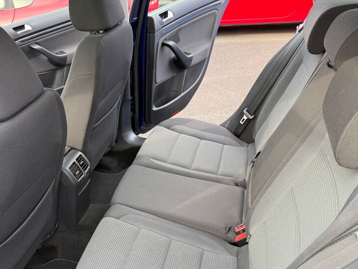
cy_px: 190
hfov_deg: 53.4
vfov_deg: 41.0
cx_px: 137
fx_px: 352
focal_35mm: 34
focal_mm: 6.76
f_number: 1.78
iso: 80
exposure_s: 1/127
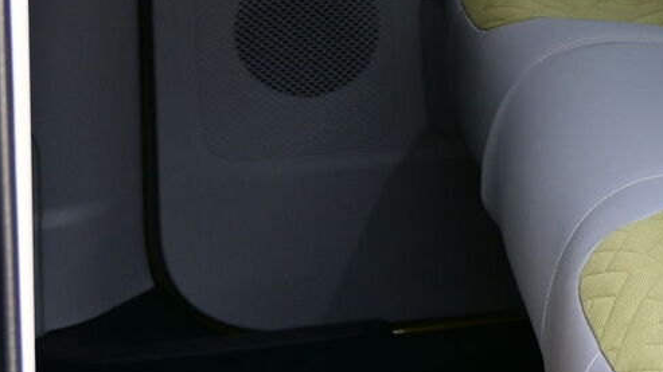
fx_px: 2690
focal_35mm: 153
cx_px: 1003
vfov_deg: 7.8
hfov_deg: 13.2
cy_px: -113
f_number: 4.2
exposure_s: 1/40
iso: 140
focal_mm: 25
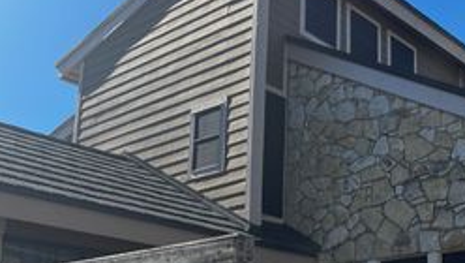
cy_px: 238
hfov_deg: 34.2
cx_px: 433
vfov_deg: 20.7
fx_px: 703
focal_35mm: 57
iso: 50
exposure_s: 1/2123
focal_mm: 5.7
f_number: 1.5
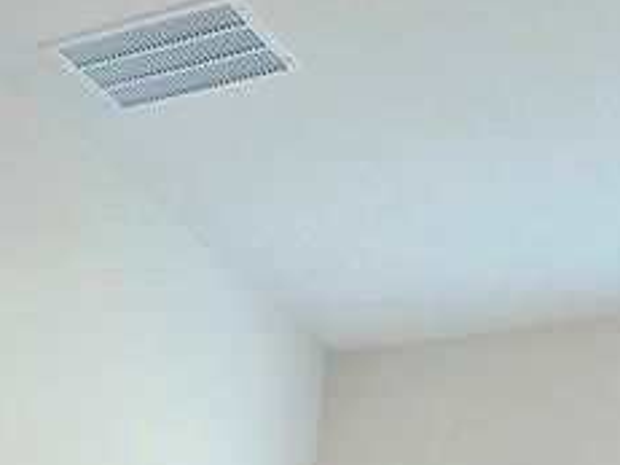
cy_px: 1000
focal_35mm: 90
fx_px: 1611
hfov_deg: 13.7
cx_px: -950
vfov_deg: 13.4
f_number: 2.2
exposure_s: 1/60.2
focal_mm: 2.2
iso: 80
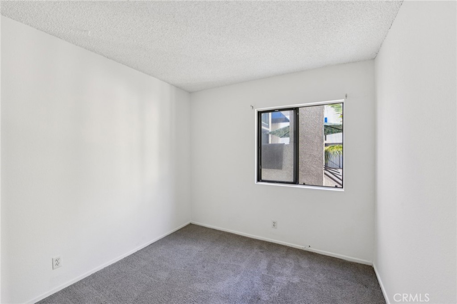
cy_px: 152
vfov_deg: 81.2
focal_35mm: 14
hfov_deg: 104.3
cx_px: 228
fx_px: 178
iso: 400
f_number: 8
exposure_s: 1/8
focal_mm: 14
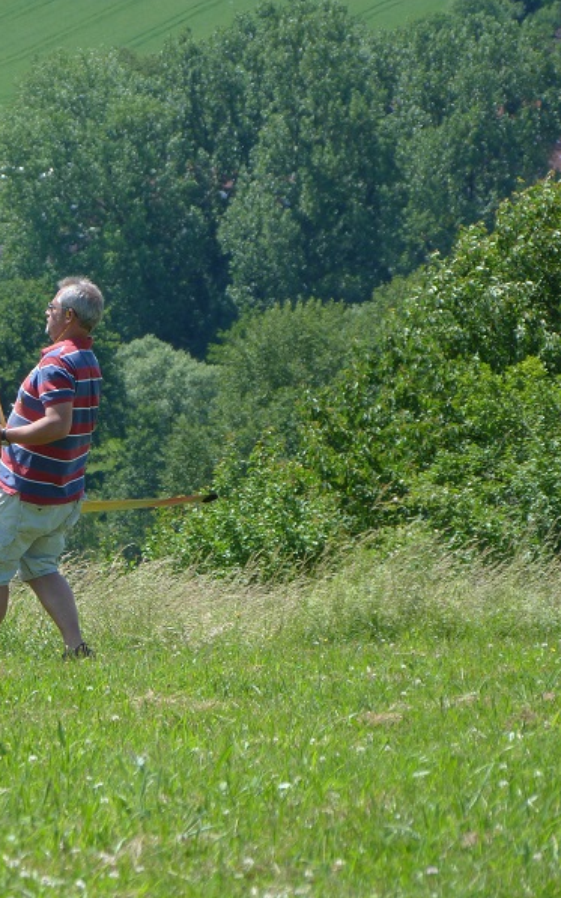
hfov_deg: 3.6
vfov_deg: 5.7
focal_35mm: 368
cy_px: 450
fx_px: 9004
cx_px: -18
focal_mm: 46.6
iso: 100
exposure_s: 1/500
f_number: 4
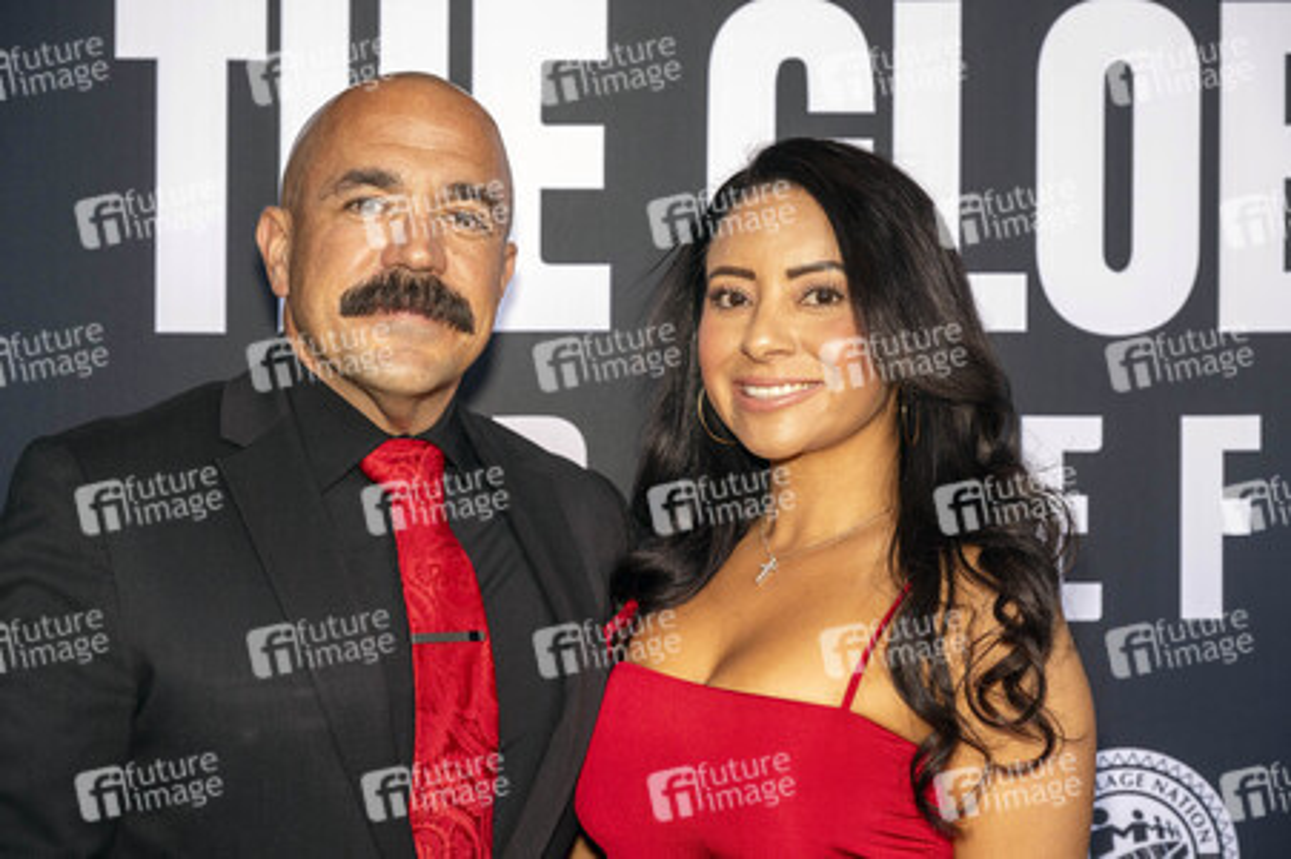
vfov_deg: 21.9
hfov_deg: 32.4
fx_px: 2222
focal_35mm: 62
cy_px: 430
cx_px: 646
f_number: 5.6
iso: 800
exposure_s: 1/200
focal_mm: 62
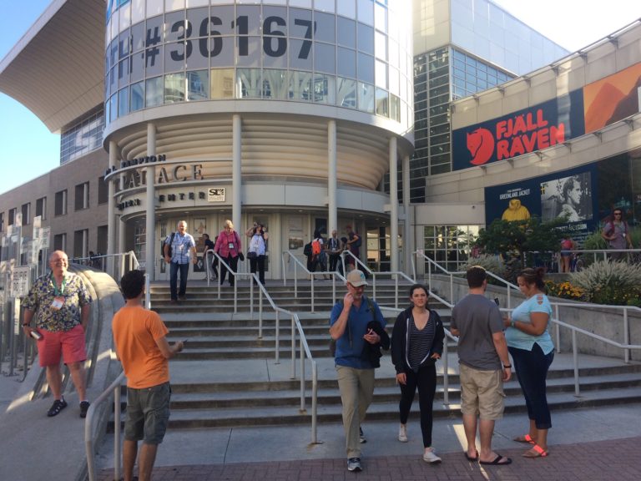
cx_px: 320
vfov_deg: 48.2
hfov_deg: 61.7
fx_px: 537
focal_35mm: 29
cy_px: 240
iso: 32
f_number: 2.2
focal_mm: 4.15
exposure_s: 1/519
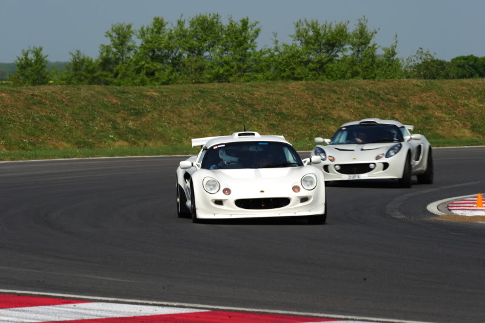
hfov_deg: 6.9
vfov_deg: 4.6
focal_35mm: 300
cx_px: 242
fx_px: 4038
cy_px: 162
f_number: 13
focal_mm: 300
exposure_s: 1/160
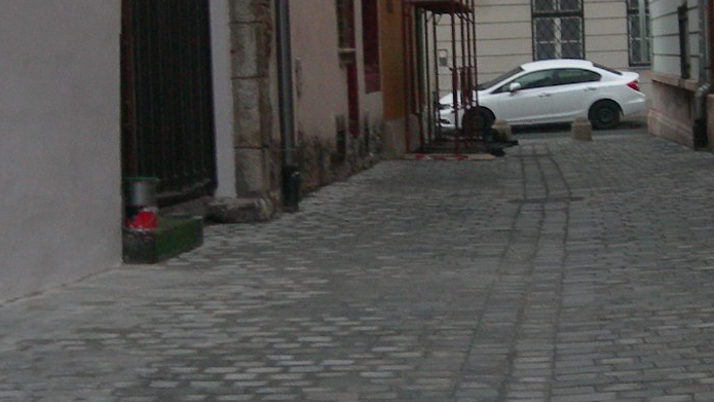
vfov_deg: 9.9
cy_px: 243
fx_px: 2310
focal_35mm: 122
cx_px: 482
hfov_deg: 17.5
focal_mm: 7.8
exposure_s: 1/60.1
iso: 149
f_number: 2.8
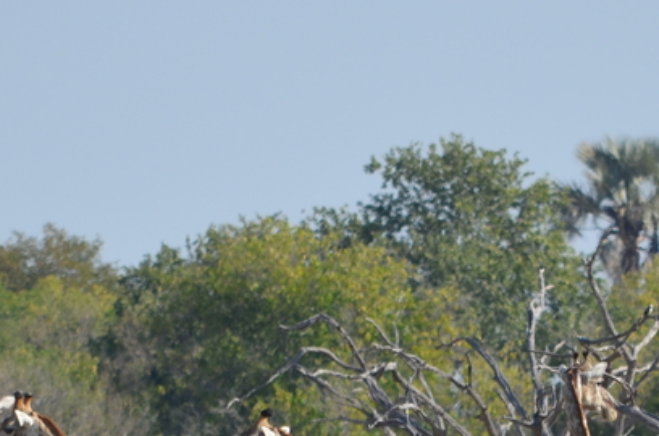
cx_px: 420
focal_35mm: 1411
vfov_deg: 1.0
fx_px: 25769
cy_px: 476
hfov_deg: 1.5
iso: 200
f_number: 6.3
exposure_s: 1/640
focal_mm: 300
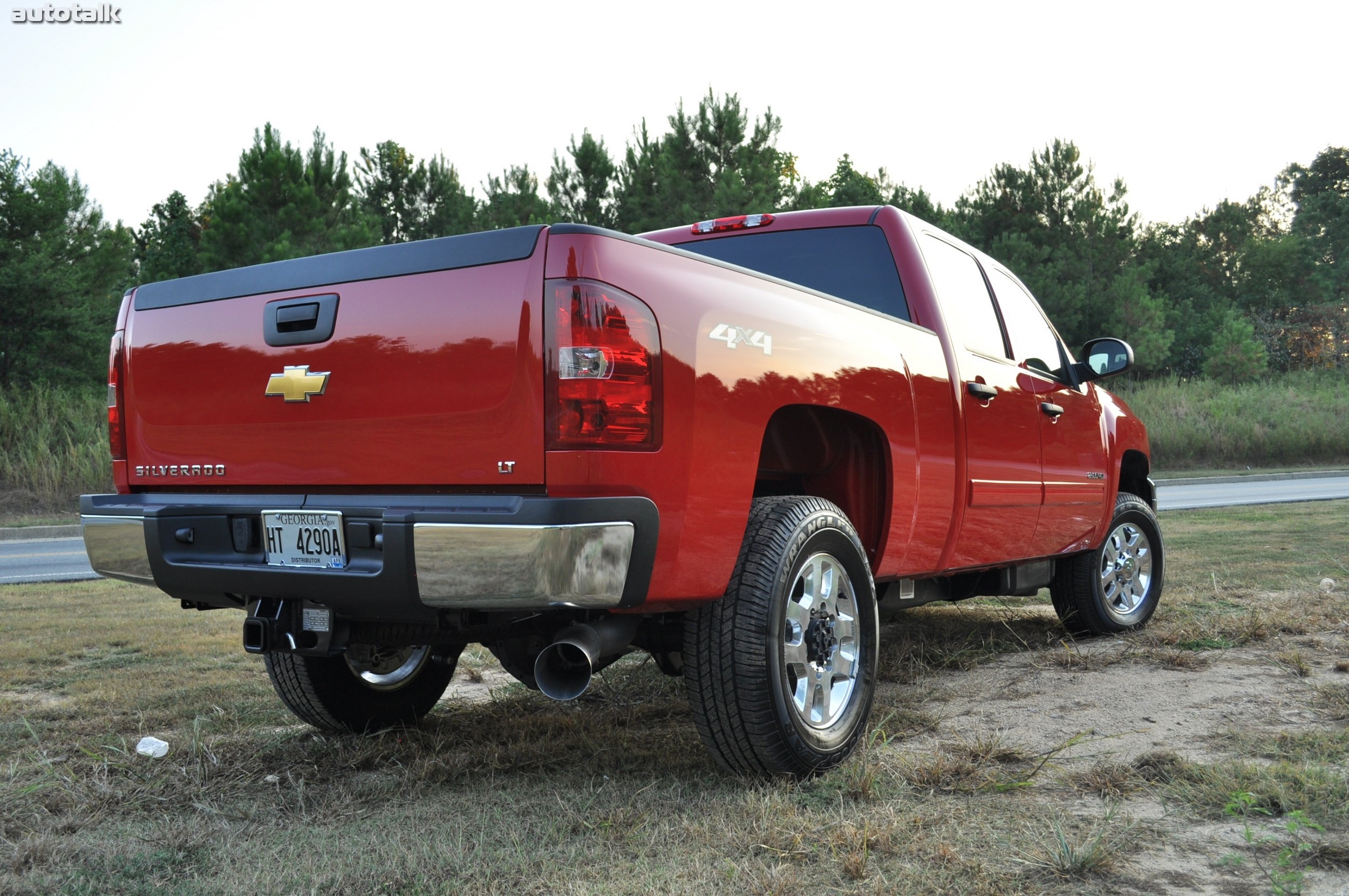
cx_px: 674
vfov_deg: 39.9
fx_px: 1235
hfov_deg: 57.3
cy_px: 448
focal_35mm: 33
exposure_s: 1/125
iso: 200
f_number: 5.6
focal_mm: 22
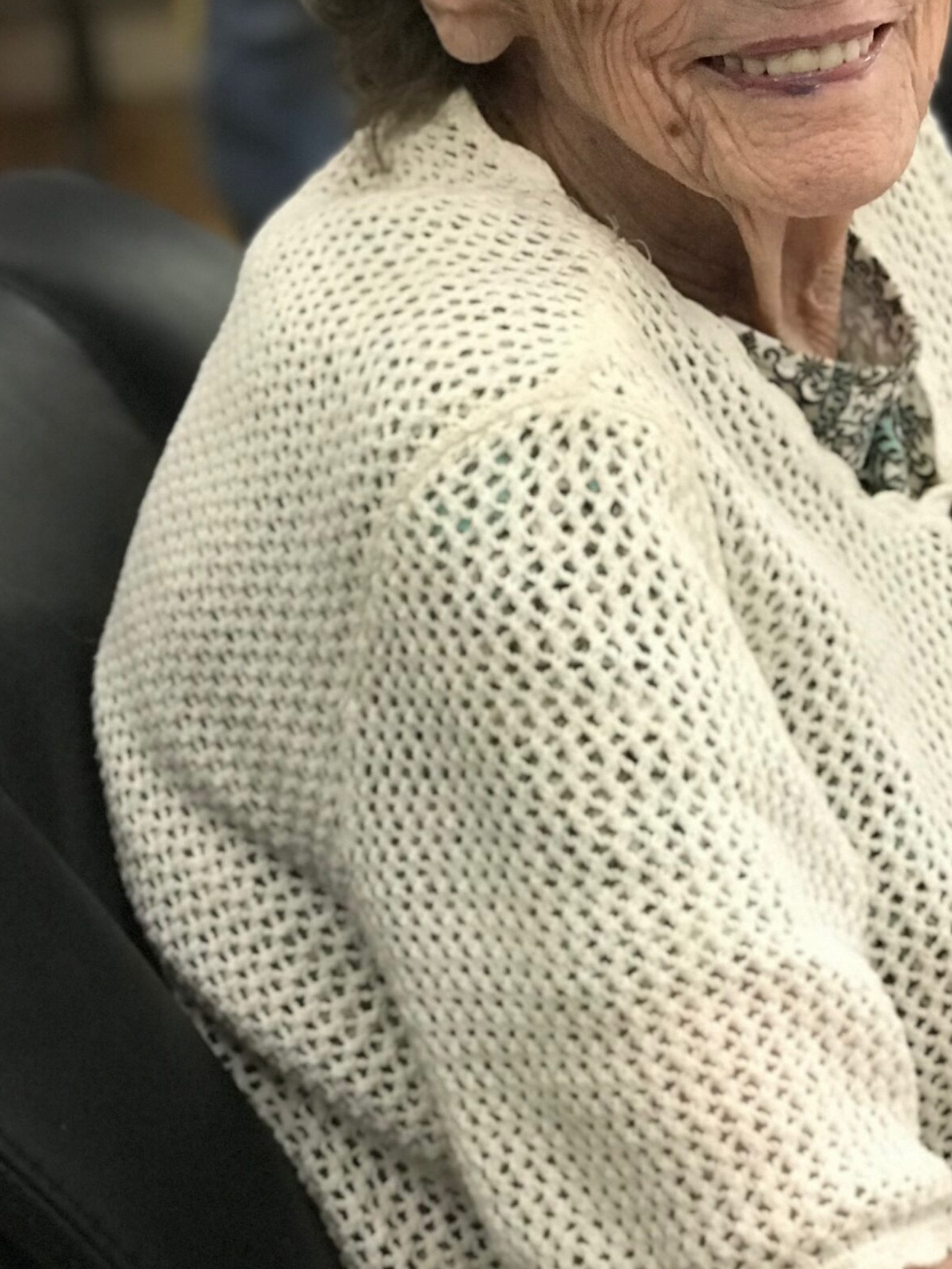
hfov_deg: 16.0
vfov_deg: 21.1
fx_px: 3373
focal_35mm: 92
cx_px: 721
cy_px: 315
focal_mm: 6.6
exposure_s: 1/60
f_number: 2.8
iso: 640
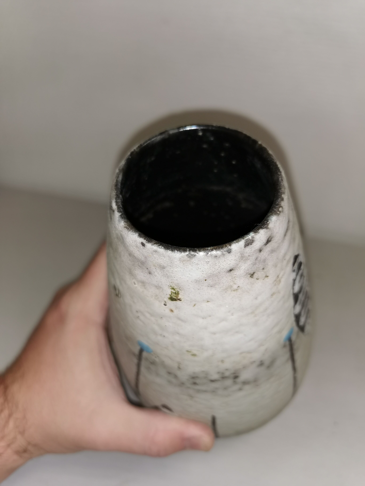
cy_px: 243
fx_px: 380
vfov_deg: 65.3
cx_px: 182
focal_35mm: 27
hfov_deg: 51.4
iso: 50
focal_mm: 5.58
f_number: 1.8
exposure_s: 1/117
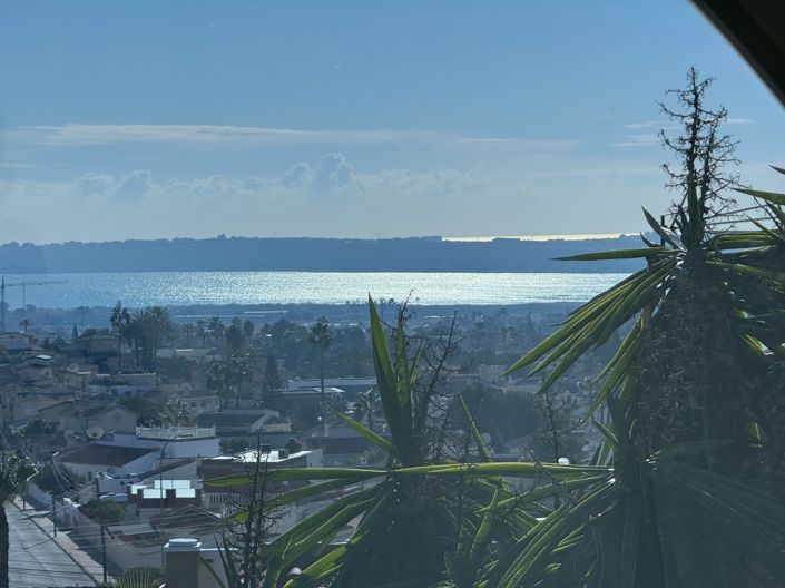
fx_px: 2720
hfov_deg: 16.4
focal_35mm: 120
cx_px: 392
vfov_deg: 12.3
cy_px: 294
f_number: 2.8
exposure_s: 1/1096
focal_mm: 15.66
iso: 50
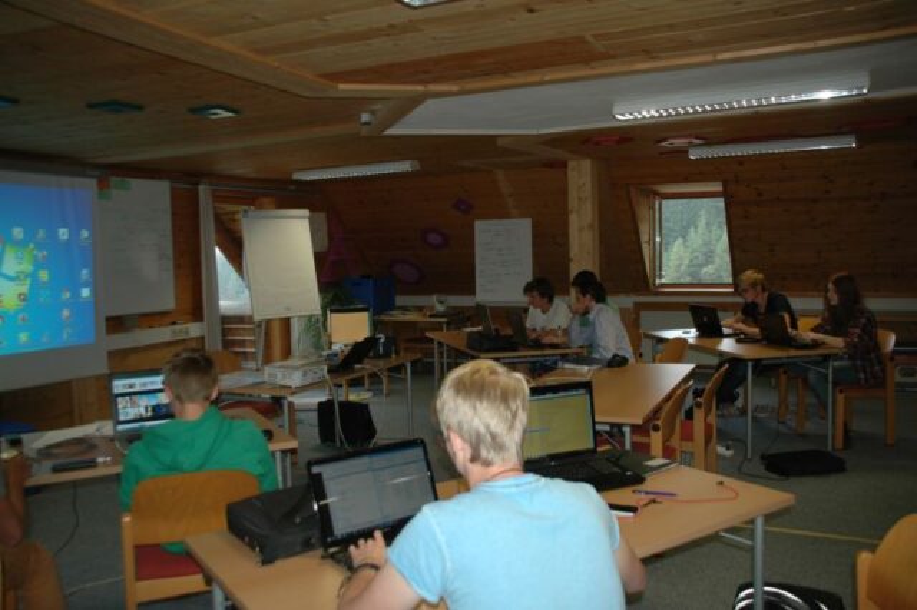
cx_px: 458
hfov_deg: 59.5
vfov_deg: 41.7
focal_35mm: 32
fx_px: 802
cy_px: 305
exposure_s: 1/60
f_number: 3.8
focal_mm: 21
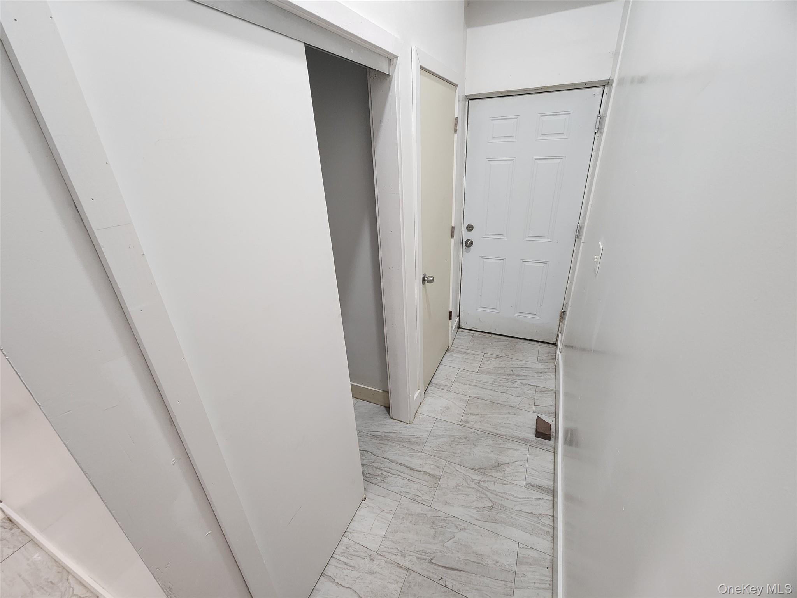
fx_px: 299
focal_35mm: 13
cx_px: 398
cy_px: 299
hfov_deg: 106.2
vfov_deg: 89.9
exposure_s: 1/40
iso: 320
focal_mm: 2.2
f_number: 2.2
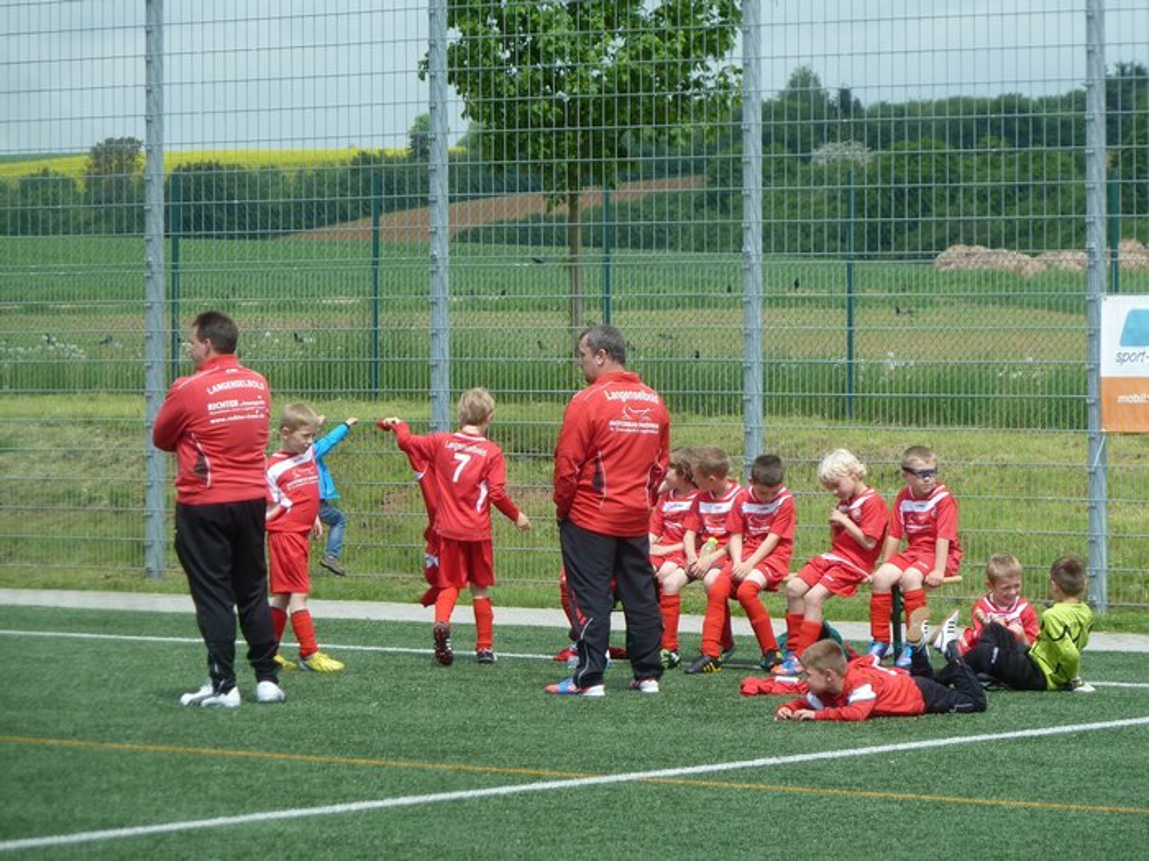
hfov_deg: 12.5
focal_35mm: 158
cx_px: 574
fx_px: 5244
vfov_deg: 9.4
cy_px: 430
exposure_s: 1/400
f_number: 4.5
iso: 80
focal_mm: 25.9
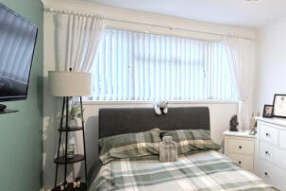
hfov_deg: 62.4
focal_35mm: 28
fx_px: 222
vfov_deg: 46.4
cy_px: 96
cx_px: 208
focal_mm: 2.22
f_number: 2.2
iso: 320
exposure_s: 1/50
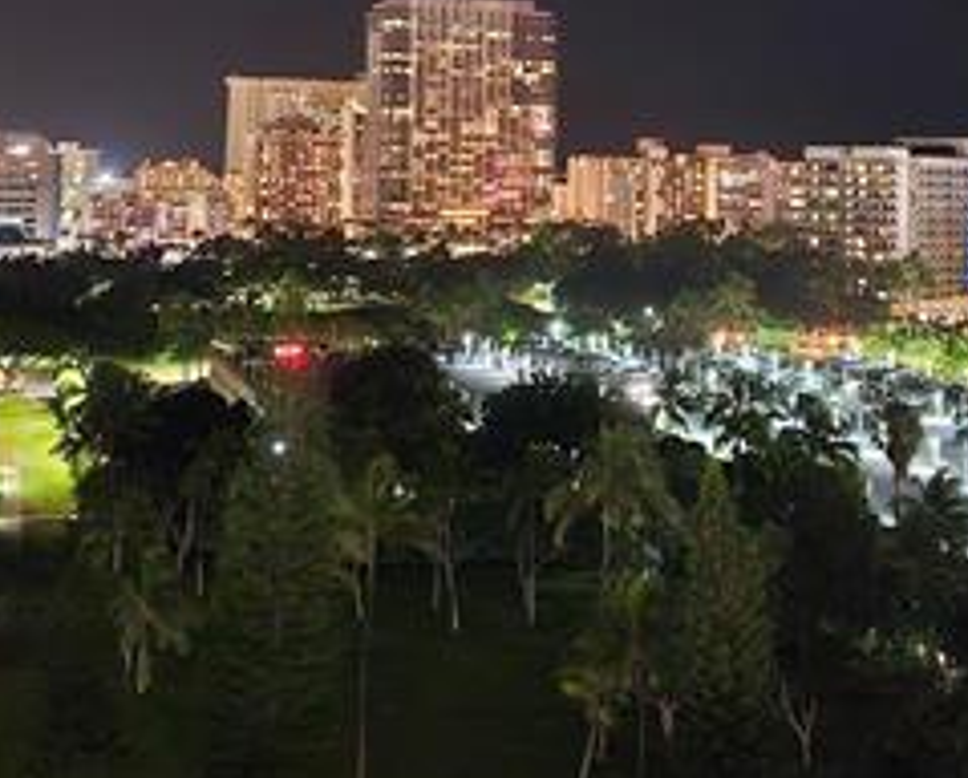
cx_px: 567
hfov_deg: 31.3
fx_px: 1722
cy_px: 45
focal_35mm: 60
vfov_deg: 24.5
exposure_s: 1/8
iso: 1600
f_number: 1.7
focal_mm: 6.3
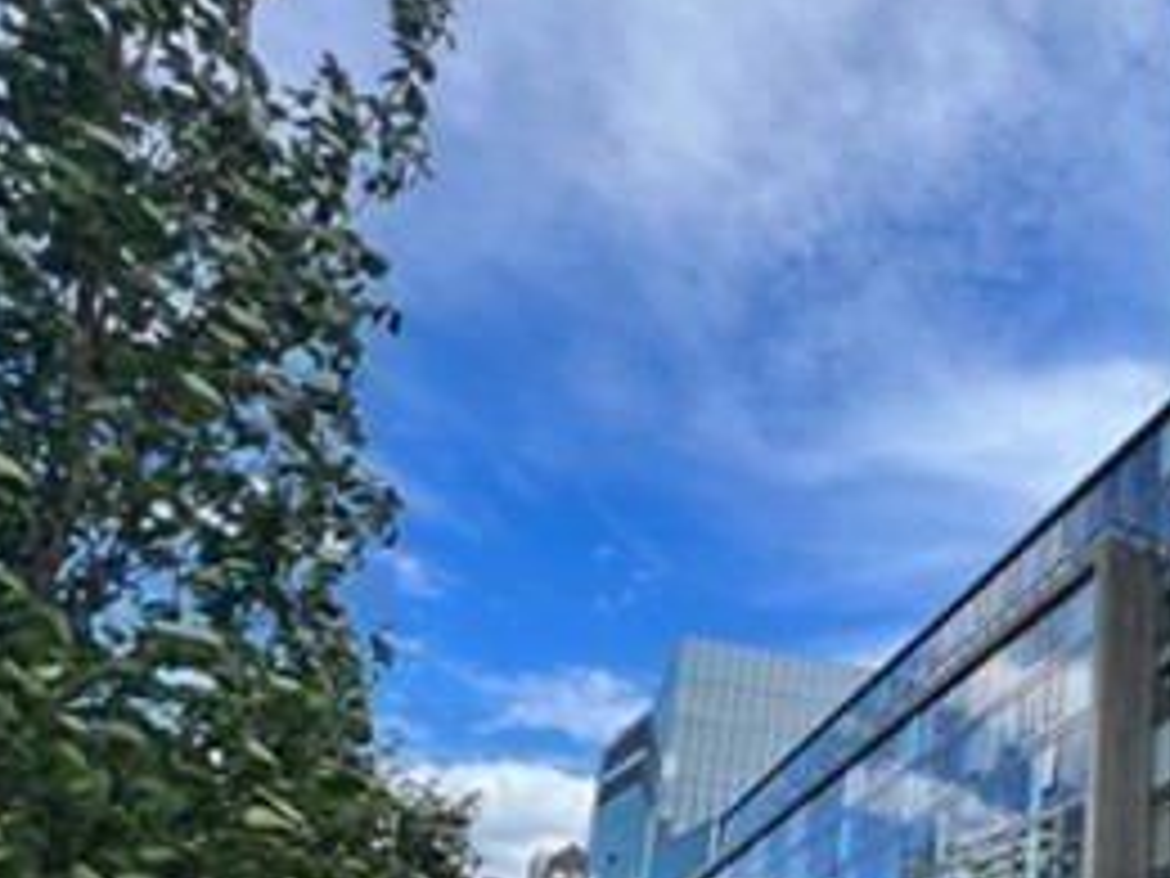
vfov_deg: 39.9
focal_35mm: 30
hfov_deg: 48.6
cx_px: 1184
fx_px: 1014
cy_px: 919
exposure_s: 1/525
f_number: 1.8
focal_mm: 1.57
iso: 32
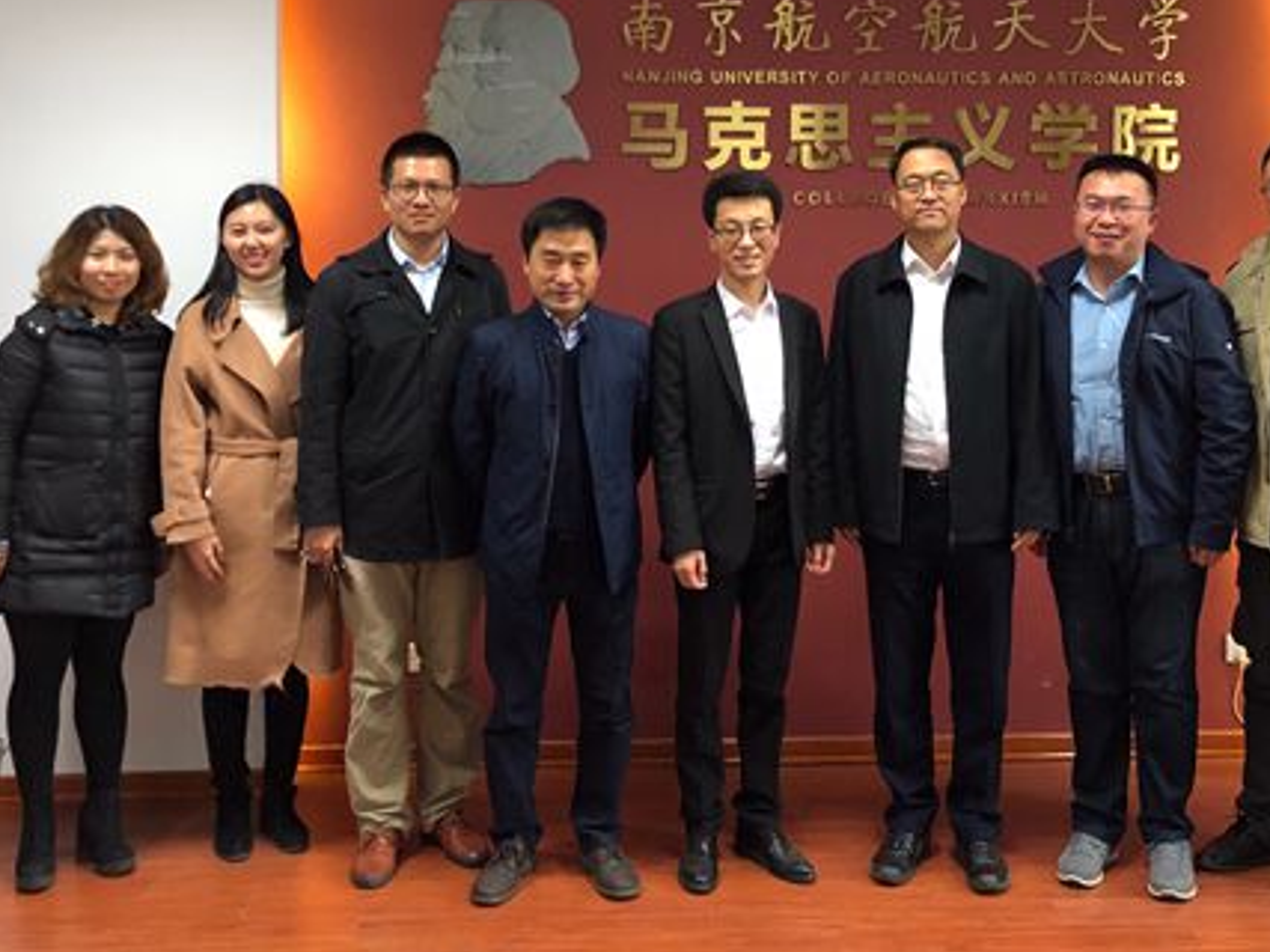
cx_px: 726
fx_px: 1540
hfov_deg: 44.7
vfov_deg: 33.9
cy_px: 286
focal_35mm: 42
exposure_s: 1/17
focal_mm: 3.99
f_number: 1.8
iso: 100
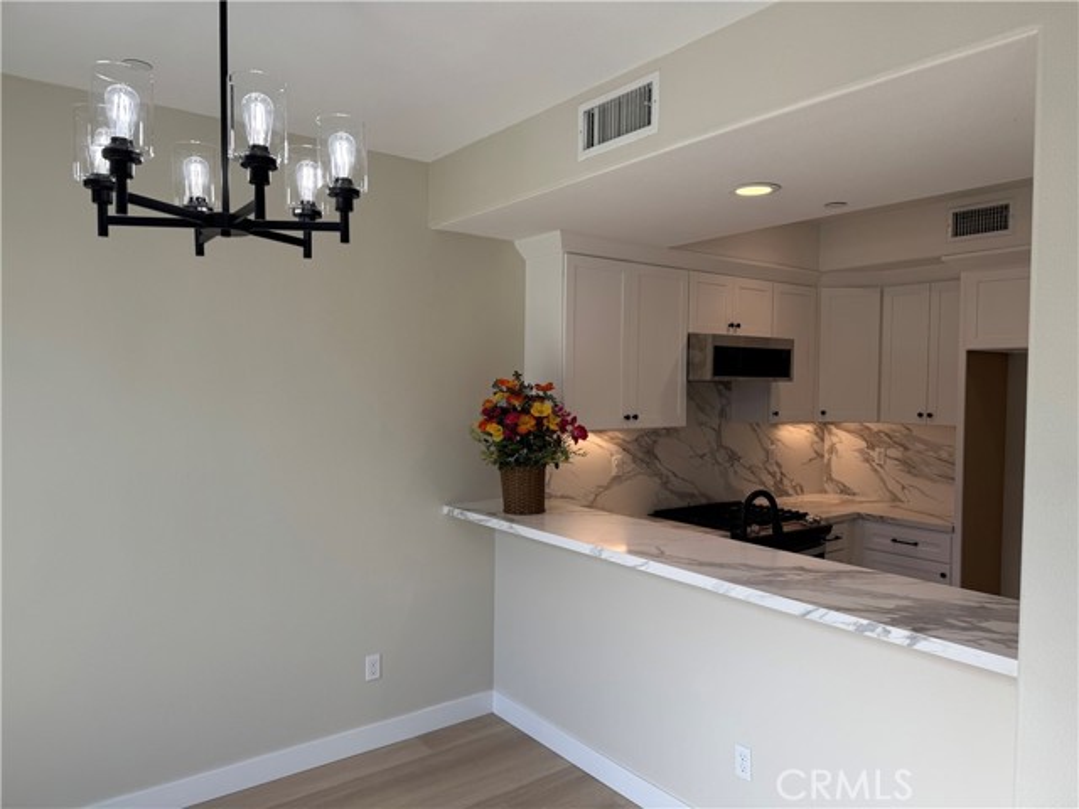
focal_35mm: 24
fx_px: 748
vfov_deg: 56.8
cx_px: 540
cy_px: 404
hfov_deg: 71.6
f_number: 1.78
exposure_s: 1/567
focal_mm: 6.76
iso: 80
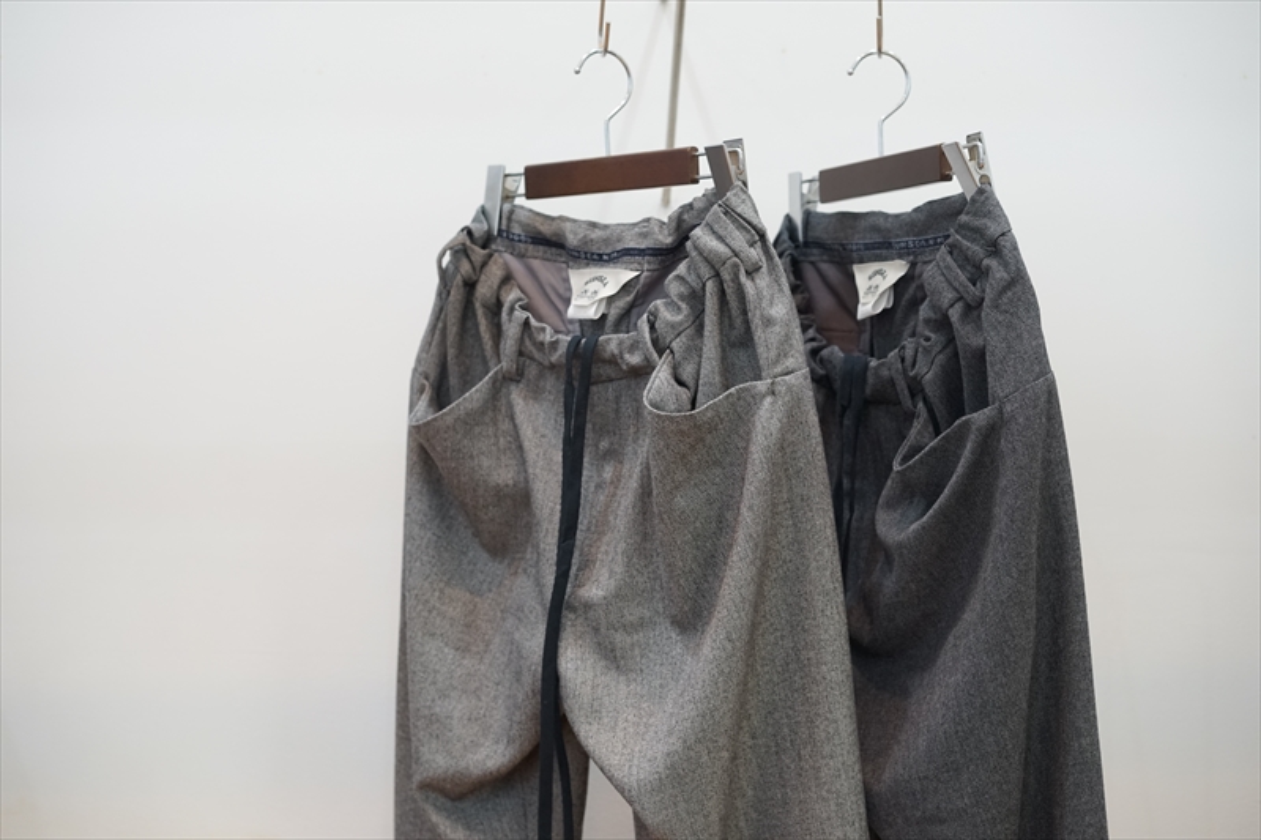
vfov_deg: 24.6
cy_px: 420
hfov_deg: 36.3
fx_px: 1926
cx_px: 630
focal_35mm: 55
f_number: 4
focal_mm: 55
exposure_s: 1/60
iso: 1000
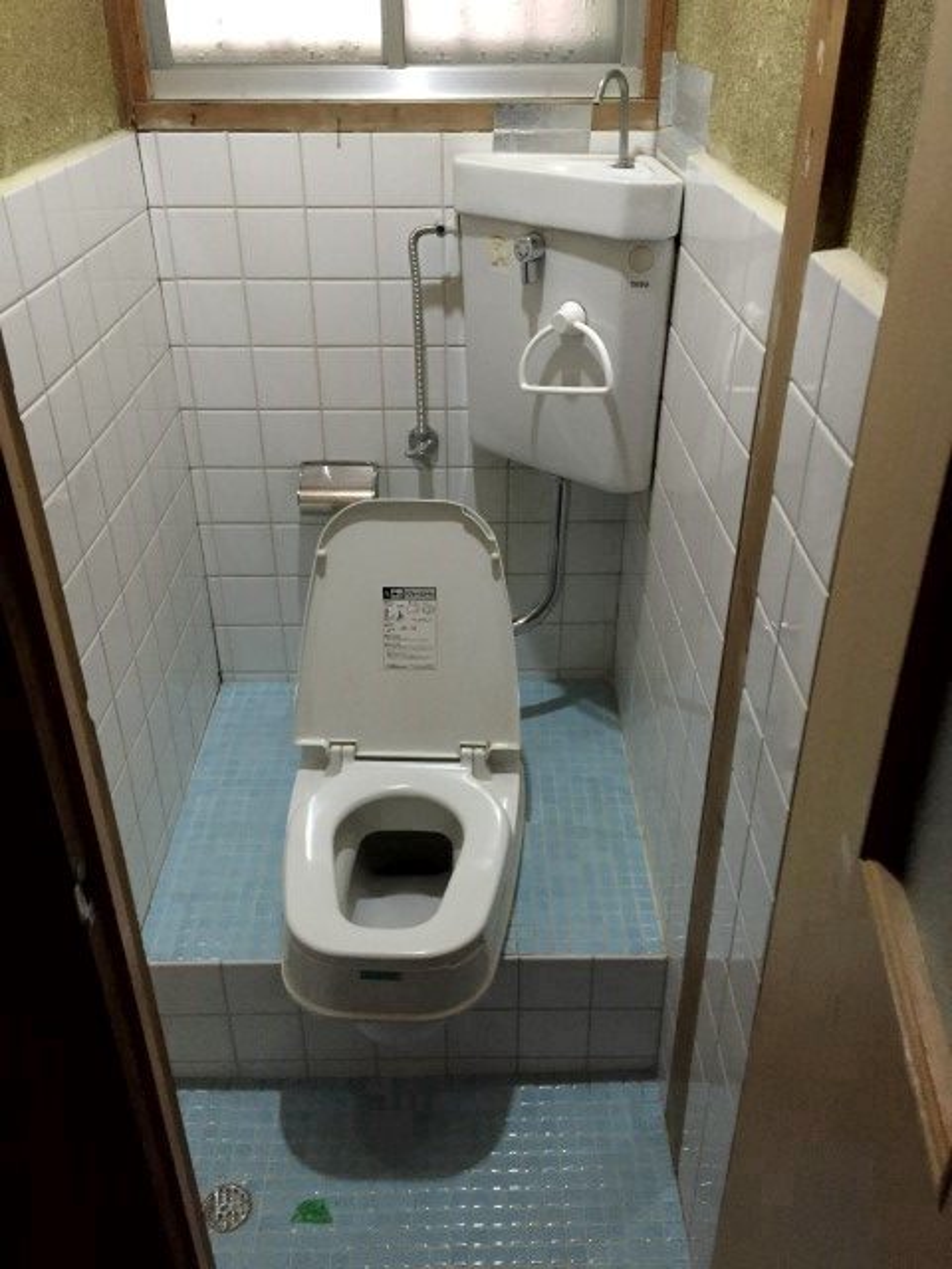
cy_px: 634
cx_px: 476
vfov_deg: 61.7
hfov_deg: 48.2
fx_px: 1063
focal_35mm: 29
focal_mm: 4.15
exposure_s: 1/30
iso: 250
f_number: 2.2
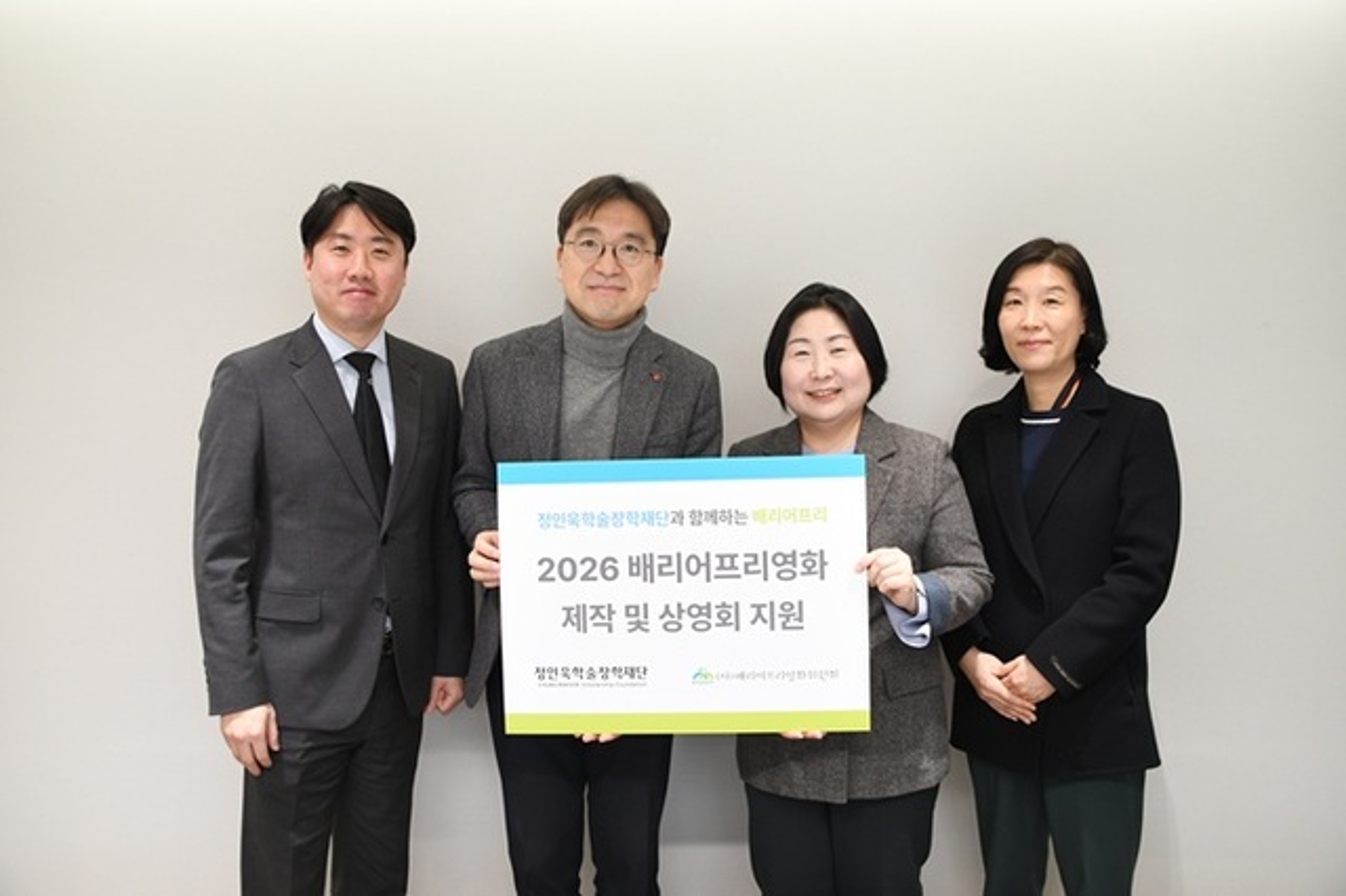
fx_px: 1233
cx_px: 673
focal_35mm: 33
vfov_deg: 39.9
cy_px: 448
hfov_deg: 57.2
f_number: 3.8
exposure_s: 1/60
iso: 1000
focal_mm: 22
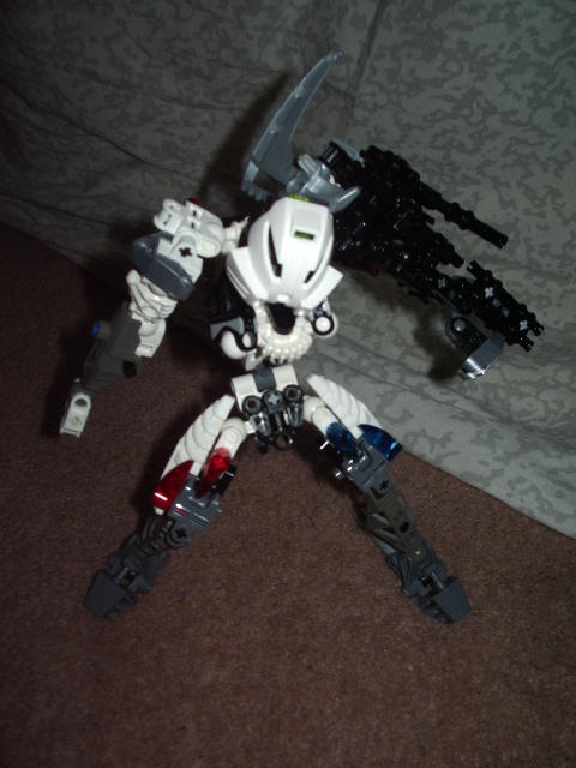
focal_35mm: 35
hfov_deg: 40.7
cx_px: 288
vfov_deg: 52.6
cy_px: 384
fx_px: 777
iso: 100
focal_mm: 5.8
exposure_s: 1/40
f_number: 4.3
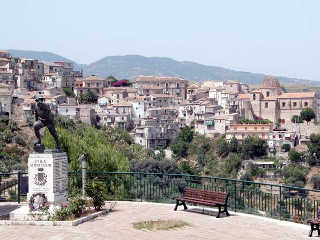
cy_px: 120
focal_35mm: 92
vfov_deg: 16.1
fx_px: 851
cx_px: 160
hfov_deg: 21.3
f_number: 8
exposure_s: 1/262
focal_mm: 23.7
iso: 100
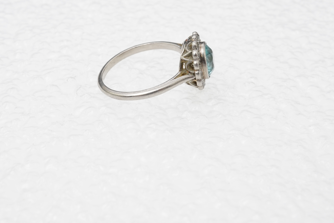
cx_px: 156
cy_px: 74
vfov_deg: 21.2
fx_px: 594
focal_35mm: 64
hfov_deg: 31.4
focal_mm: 30
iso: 640
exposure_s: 1/100
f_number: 22
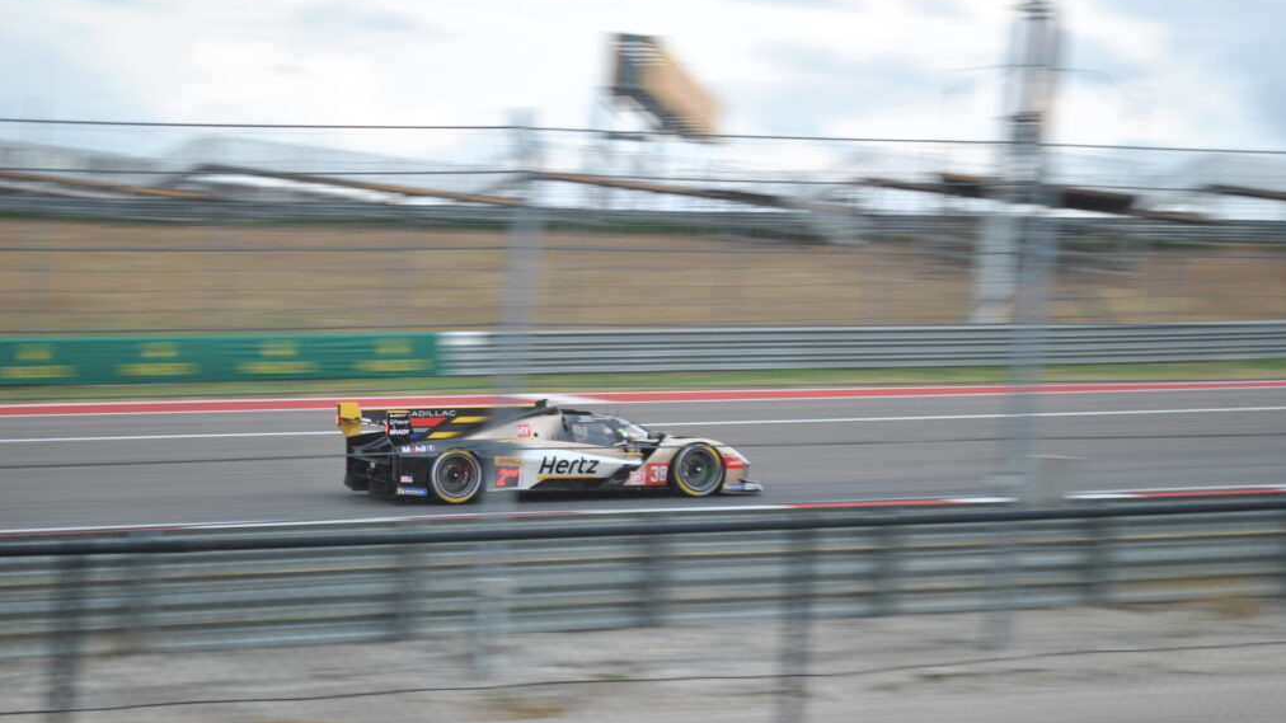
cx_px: 649
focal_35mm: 88
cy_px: 336
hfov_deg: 24.3
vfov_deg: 13.8
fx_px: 2984
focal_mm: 55
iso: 100
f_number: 6.3
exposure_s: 1/160
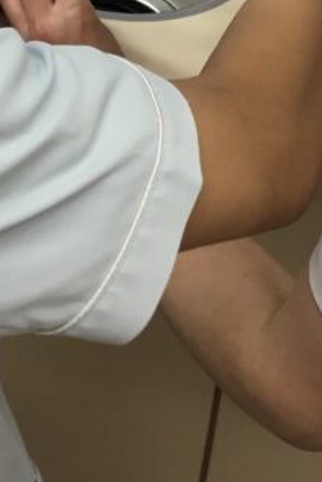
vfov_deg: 17.7
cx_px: 115
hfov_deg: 13.1
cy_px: -207
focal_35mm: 105
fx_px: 1406
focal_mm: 3.3
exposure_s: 1/50
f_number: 2.4
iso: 32
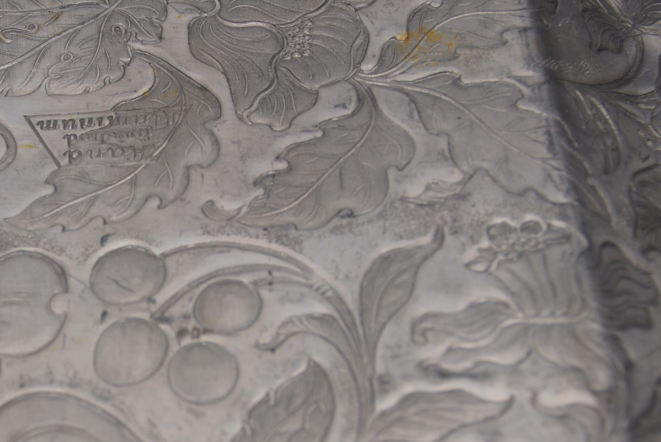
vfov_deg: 14.2
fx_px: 1764
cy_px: 303
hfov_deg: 20.8
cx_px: 74
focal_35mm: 96
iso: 160
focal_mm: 34
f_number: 5.6
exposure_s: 1/160
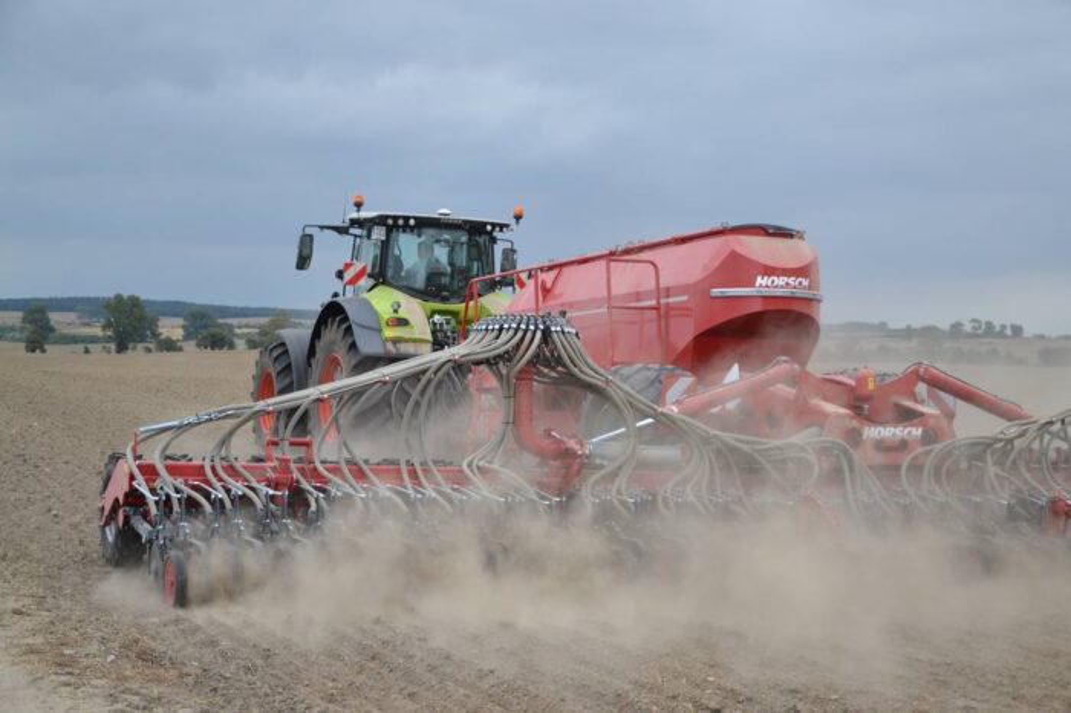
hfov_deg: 35.1
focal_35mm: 57
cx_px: 536
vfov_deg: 23.8
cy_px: 356
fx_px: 1695
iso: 400
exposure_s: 1/640
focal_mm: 38
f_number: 4.5
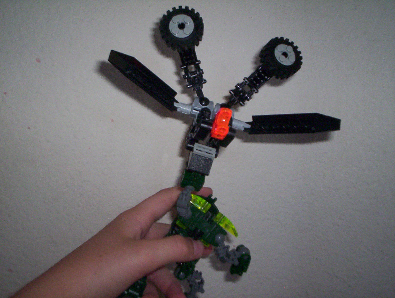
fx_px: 435
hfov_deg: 48.9
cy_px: 149
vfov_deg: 37.9
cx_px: 198
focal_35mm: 38
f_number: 4.5
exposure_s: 1/60
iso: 140
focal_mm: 4.99
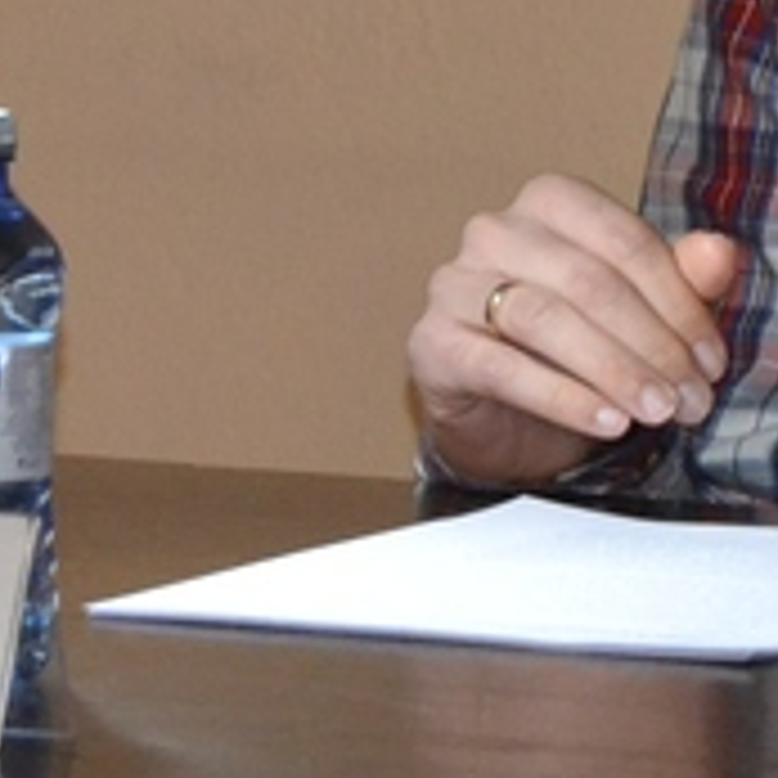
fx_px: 17443
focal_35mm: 686
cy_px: 34
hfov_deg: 2.6
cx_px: 711
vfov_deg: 2.6
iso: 3200
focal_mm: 98
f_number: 7.1
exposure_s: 1/60
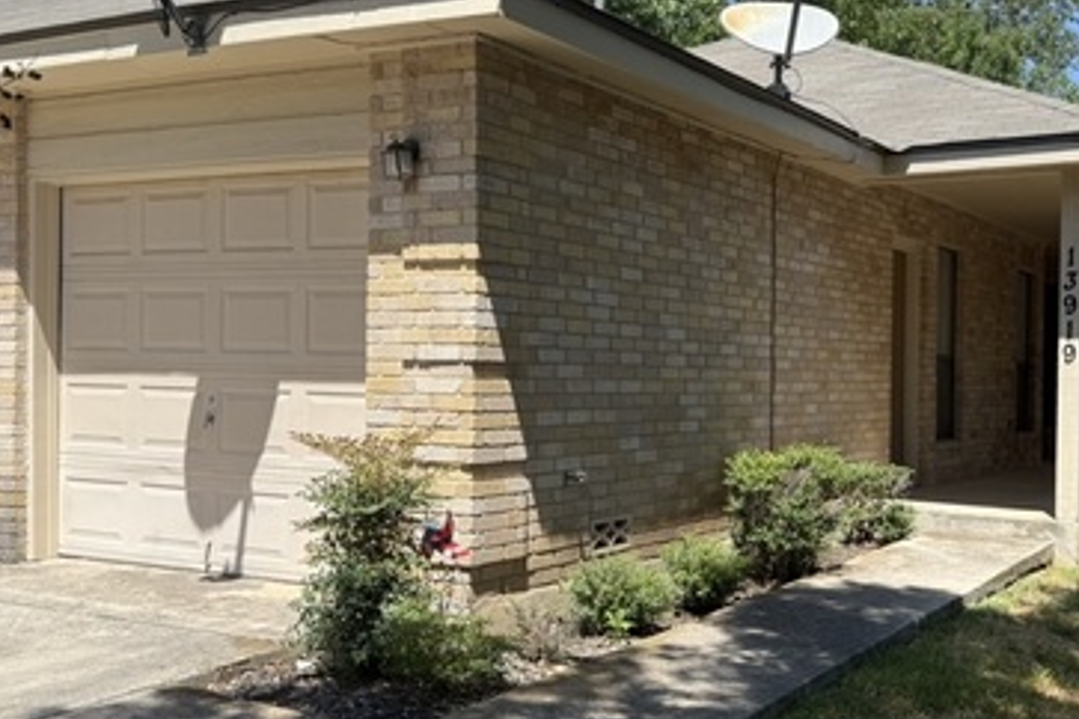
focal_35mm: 44
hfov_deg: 44.0
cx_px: 699
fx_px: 1319
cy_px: 377
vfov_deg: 30.5
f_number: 1.78
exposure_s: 1/3021
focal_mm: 6.76
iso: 80
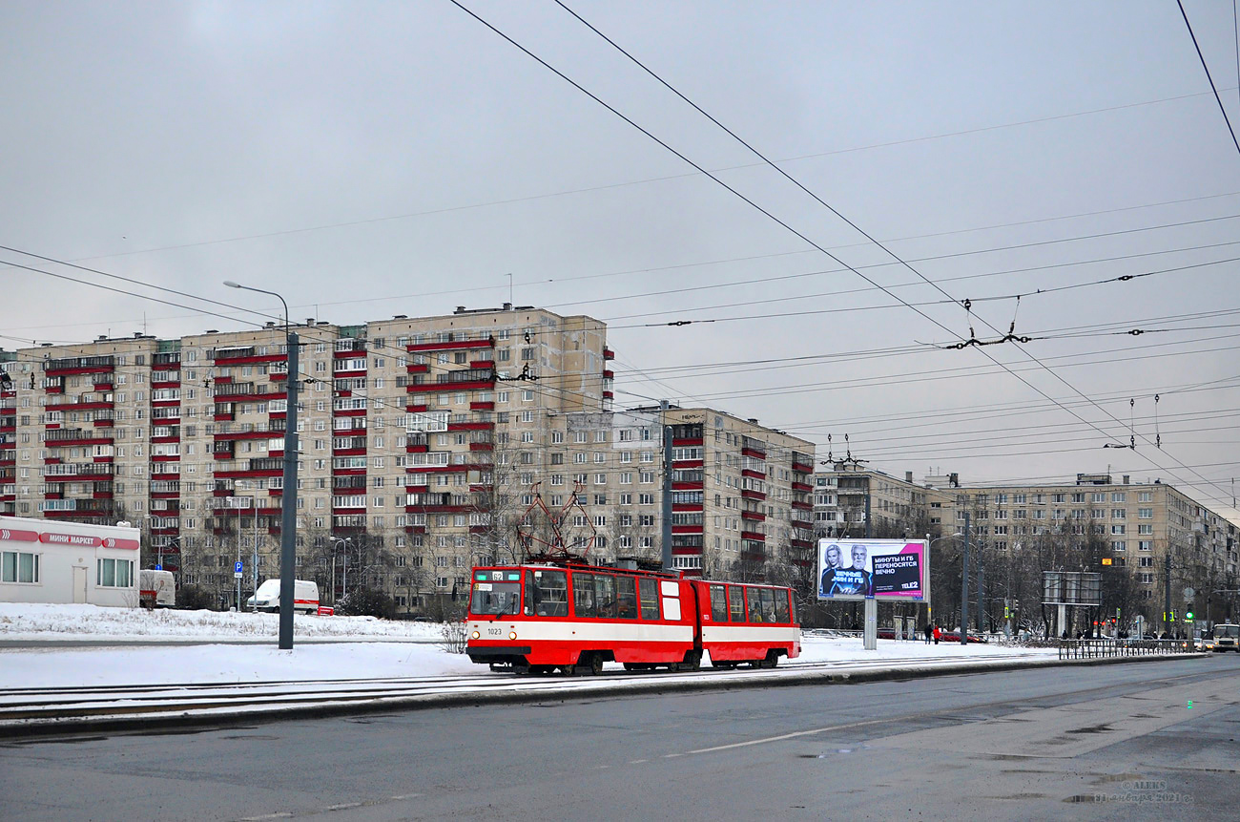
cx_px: 620
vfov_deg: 36.7
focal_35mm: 36
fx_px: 1237
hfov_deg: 53.2
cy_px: 411
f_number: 5.6
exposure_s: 1/250
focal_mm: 24
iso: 320
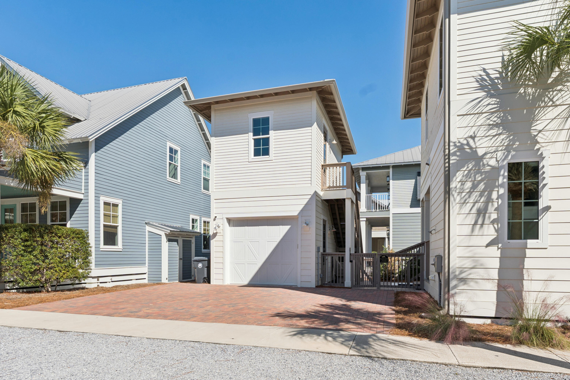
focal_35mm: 20
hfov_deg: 84.0
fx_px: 317
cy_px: 190
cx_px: 285
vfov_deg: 61.9
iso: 100
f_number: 10
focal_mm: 13.7
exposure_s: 1/250
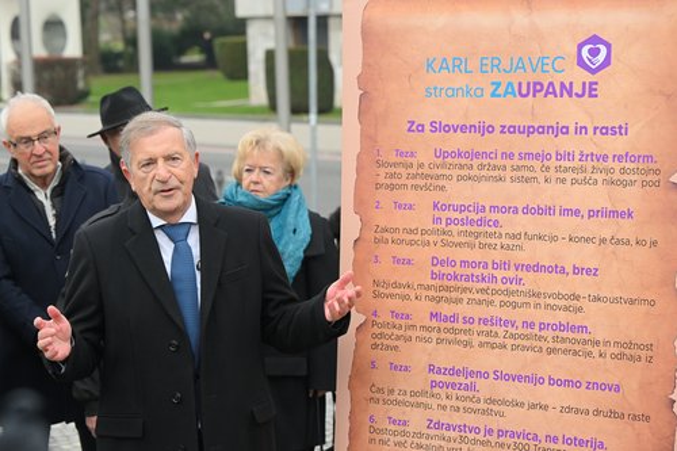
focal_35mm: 84
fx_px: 1579
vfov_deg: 16.3
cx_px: 338
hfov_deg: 24.2
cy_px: 226
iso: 1250
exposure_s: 1/1250
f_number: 5
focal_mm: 84
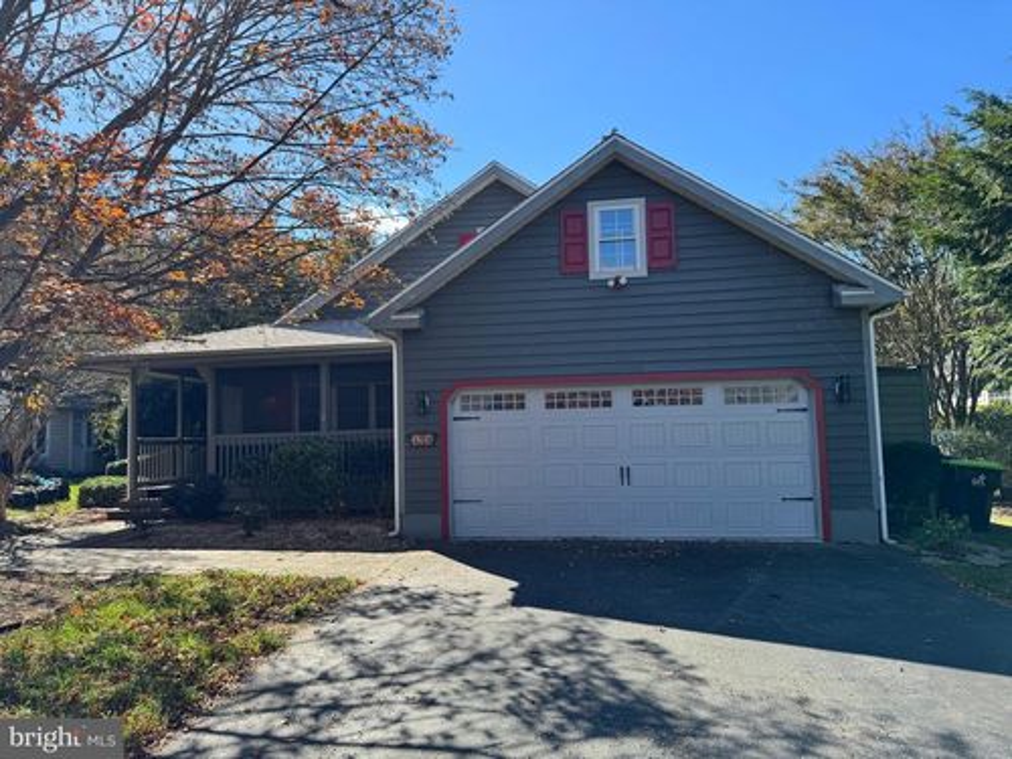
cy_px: 380
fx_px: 702
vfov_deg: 56.8
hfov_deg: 71.6
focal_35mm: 24
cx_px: 506
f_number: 1.78
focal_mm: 6.76
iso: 80
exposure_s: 1/1869
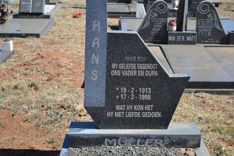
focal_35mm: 68
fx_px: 439
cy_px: 78
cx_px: 117
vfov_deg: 20.2
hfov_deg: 29.9
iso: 125
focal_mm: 45
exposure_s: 1/125
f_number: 5.6
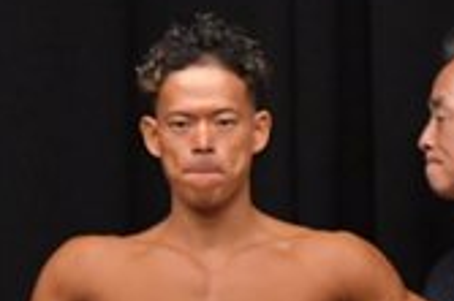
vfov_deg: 1.2
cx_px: 591
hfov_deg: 1.7
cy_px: 575
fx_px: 14891
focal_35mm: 1182
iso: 6400
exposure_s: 1/400
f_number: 5.6
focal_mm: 170
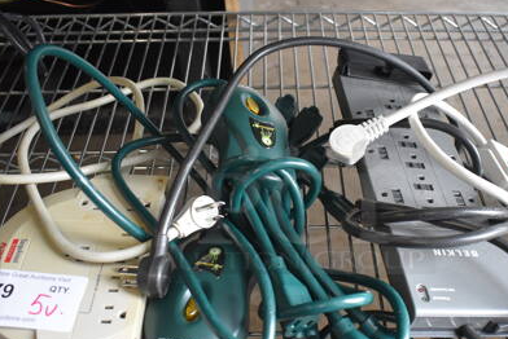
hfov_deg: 46.2
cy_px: 206
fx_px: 593
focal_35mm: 42
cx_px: 292
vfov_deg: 31.8
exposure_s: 1/125
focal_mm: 18
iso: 1600
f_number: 3.5
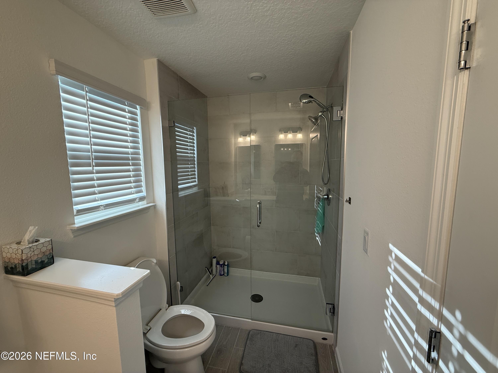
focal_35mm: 14
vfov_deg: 85.7
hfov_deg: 102.1
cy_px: 186
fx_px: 201
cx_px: 249
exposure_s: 1/120
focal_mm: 2.22
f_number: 2.2
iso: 125
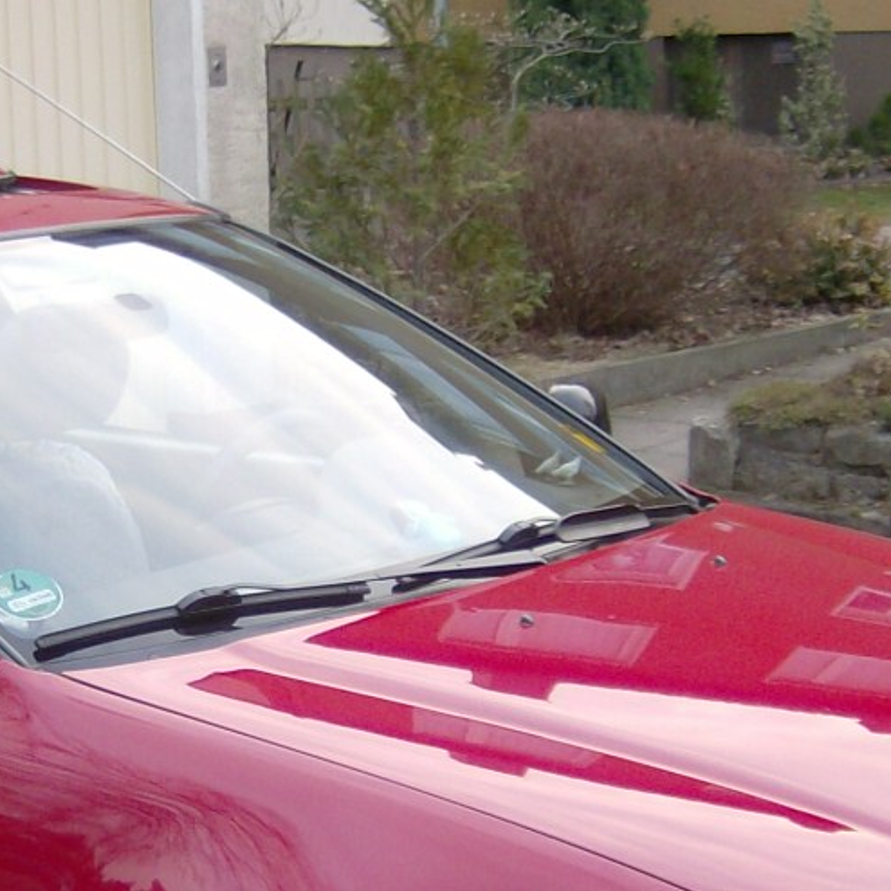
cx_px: 224
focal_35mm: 103
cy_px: 734
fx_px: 2999
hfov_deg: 16.8
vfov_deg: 16.7
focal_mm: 6
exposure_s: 1/84.4
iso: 100
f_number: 2.8
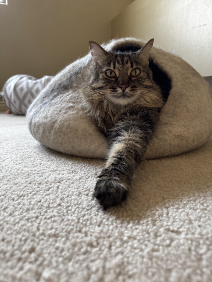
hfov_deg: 56.8
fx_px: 196
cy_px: 141
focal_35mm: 24
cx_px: 106
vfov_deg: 71.6
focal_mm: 6.76
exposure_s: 1/76
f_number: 1.78
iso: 200
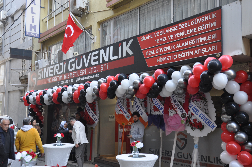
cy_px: 85
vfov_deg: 34.5
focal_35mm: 39
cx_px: 126
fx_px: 269
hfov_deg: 50.2
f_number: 5.6
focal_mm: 25
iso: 280
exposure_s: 1/30
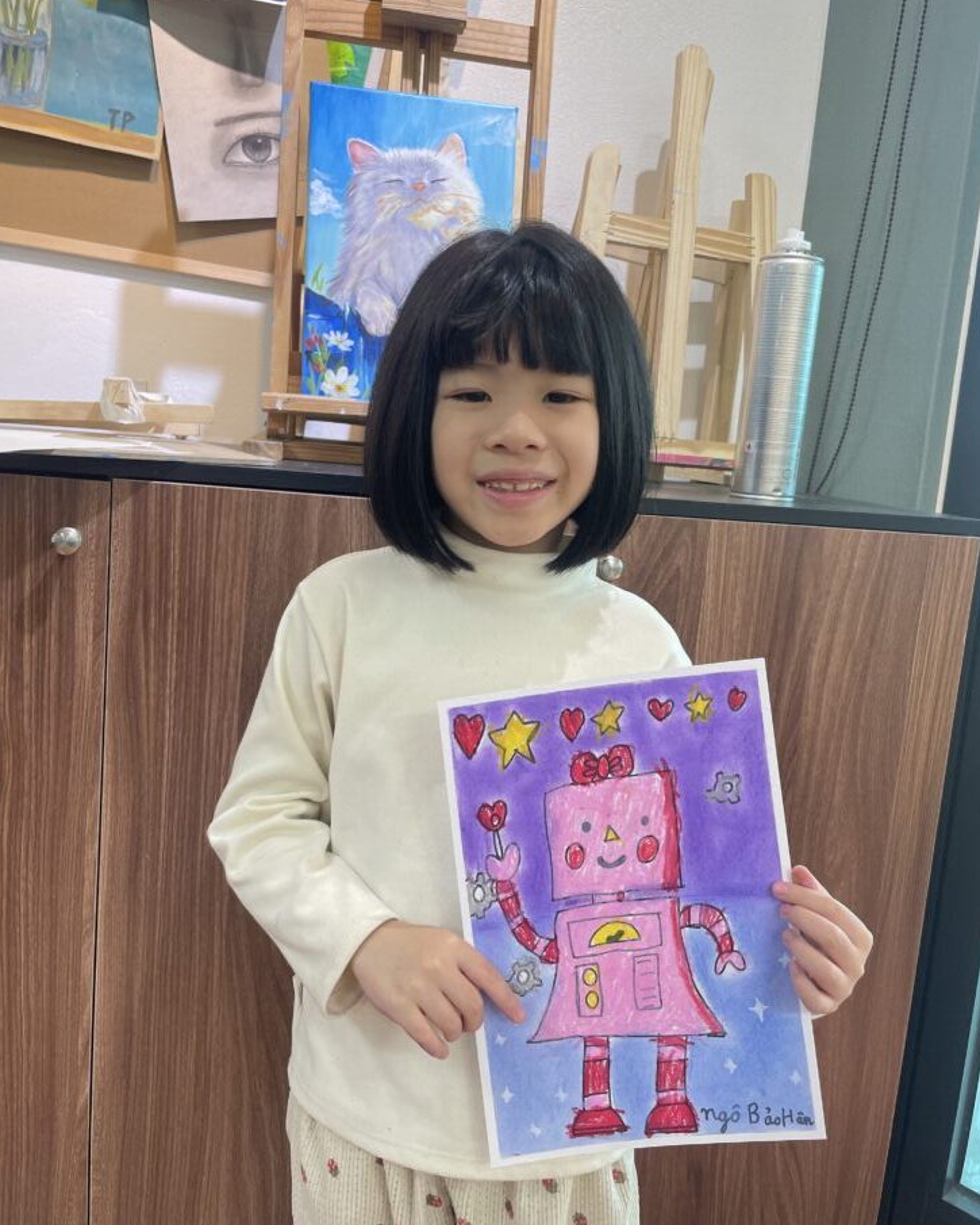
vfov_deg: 62.2
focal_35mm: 28
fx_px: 1015
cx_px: 503
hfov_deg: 51.5
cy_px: 592
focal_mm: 4.2
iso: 80
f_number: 1.6
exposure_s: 1/100
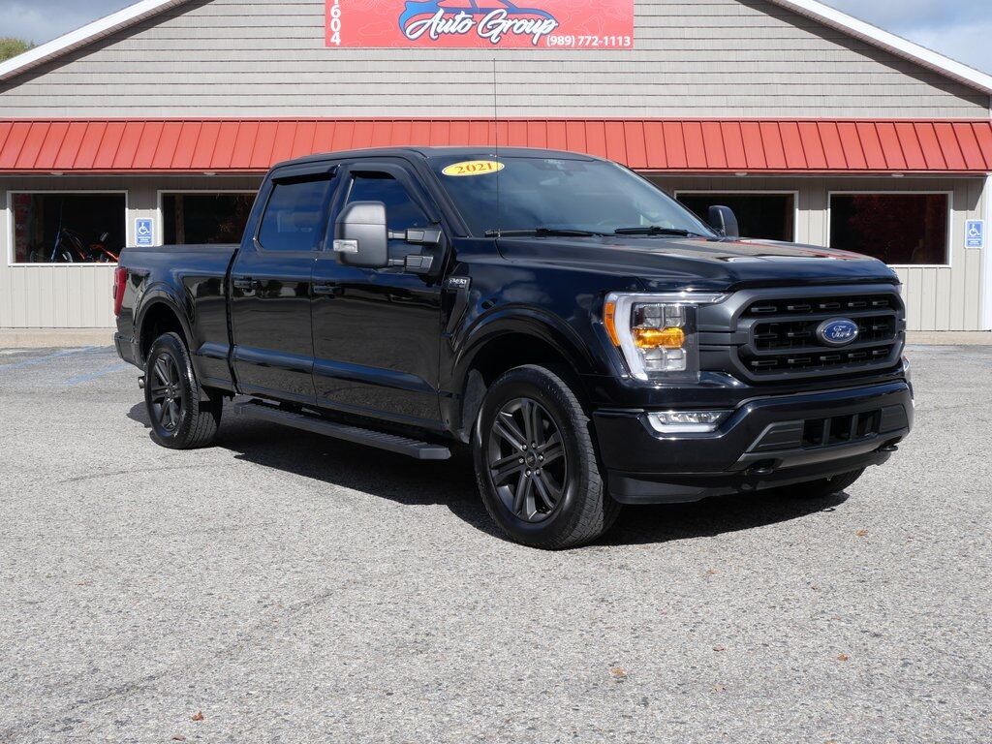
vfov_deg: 32.9
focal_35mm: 44
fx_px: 1261
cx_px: 496
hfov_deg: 42.9
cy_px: 372
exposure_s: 1/400
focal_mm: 22
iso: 200
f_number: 9
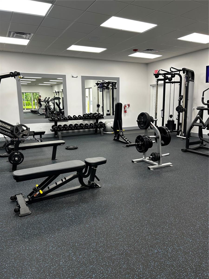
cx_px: 104
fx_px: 209
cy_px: 140
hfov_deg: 53.1
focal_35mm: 26
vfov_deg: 67.3
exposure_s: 1/120
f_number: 1.5
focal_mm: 5.7
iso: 125
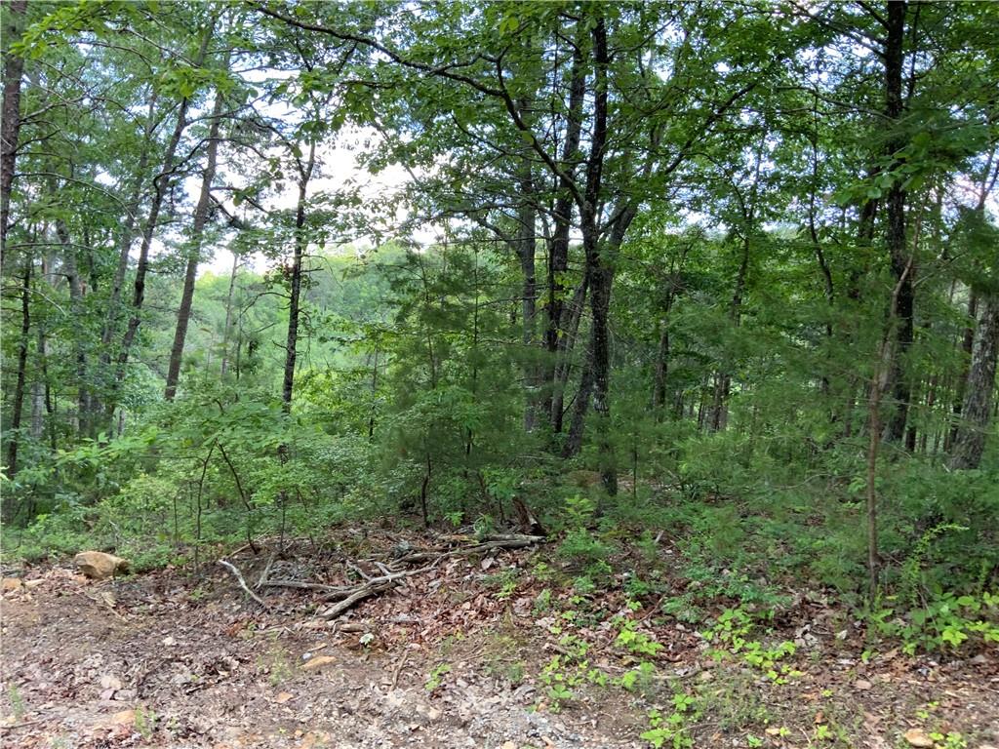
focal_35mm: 29
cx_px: 500
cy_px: 374
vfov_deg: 48.2
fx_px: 837
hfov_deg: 61.7
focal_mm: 3
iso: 40
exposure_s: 1/122
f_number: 1.8
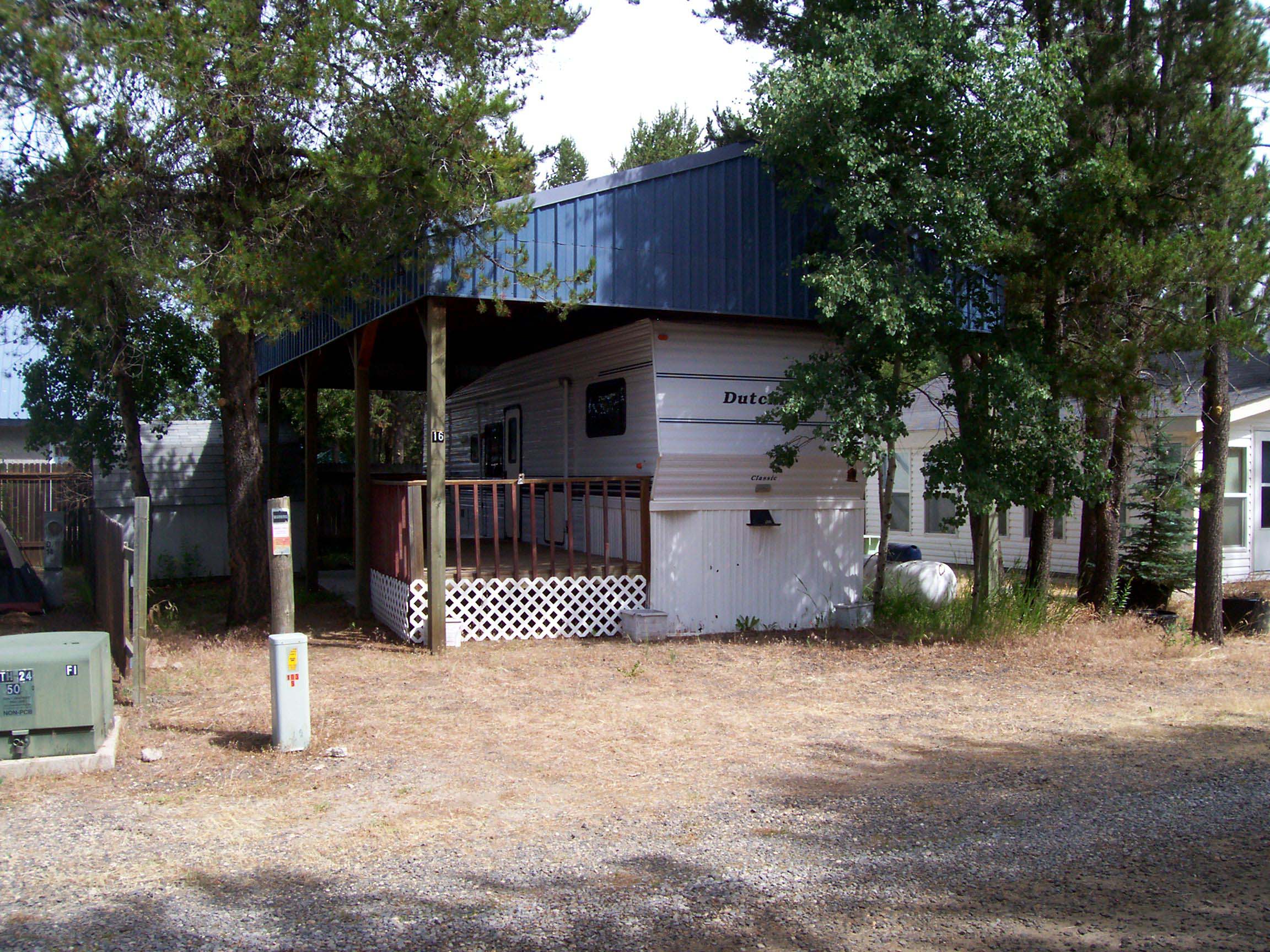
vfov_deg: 41.8
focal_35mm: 34
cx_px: 635
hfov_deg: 54.0
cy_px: 476
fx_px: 1247
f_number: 5.1
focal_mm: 5.6
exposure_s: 1/271
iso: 80
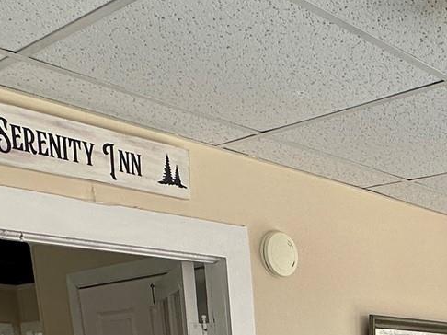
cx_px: 449
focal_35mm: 59
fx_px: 761
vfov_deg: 19.7
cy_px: 570
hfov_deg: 30.4
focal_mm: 2.22
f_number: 2.2
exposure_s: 1/123
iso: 40
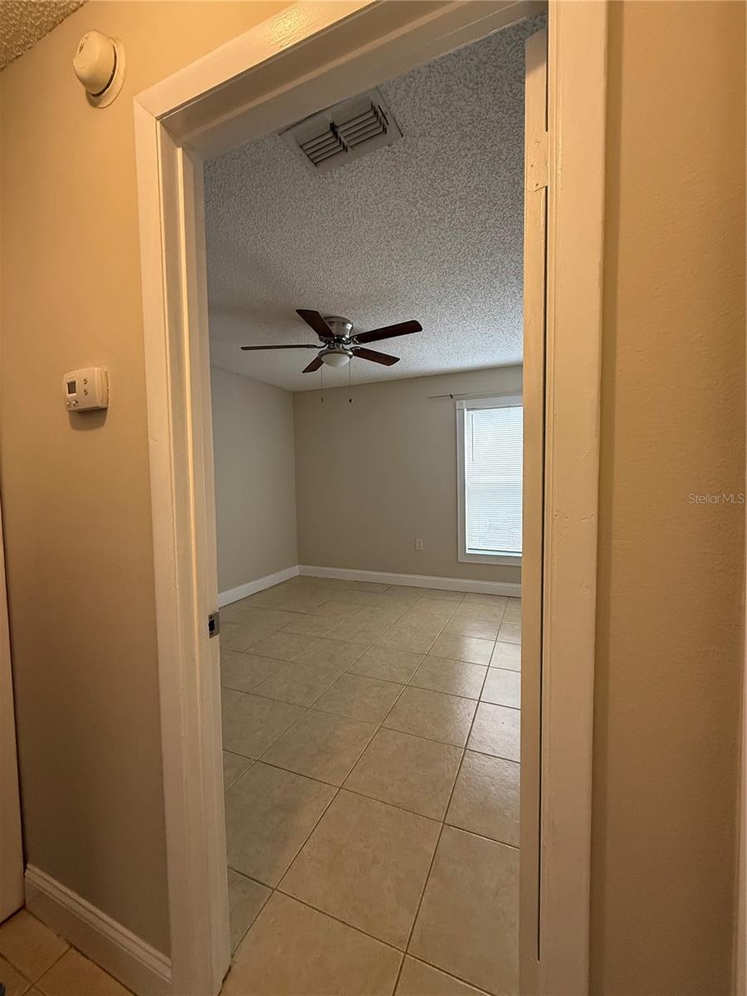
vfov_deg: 102.1
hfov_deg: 85.7
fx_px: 403
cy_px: 498
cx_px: 374
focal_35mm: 14
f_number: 2.2
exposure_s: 1/120
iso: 500
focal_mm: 2.22
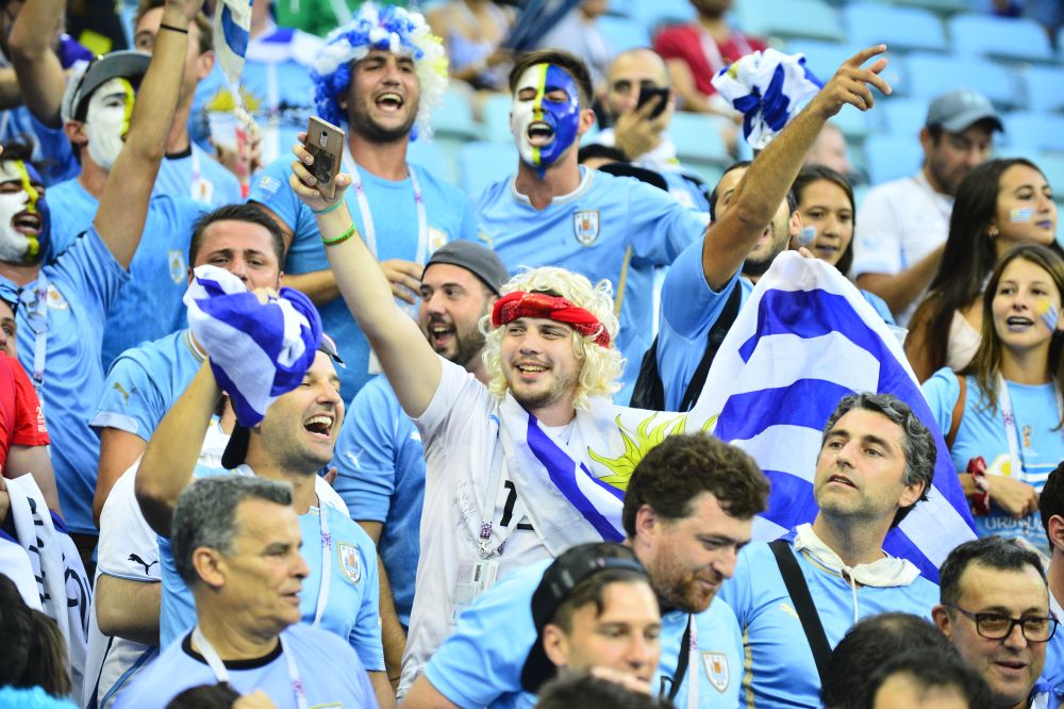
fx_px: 4136
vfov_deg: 9.8
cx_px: 532
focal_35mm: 140
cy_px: 354
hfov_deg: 14.7
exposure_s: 1/400
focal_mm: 140
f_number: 5
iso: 2000
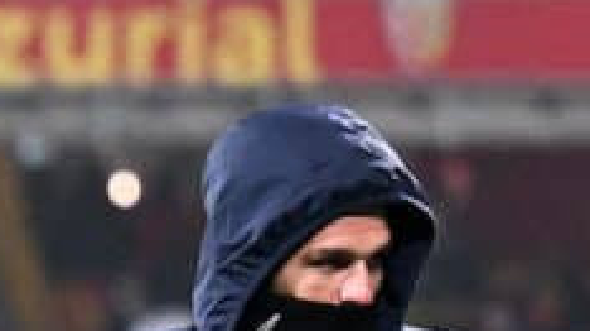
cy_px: 577
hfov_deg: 3.9
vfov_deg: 2.2
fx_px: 8610
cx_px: -640
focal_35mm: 551
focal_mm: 120
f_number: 2.8
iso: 3200
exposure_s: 1/2000
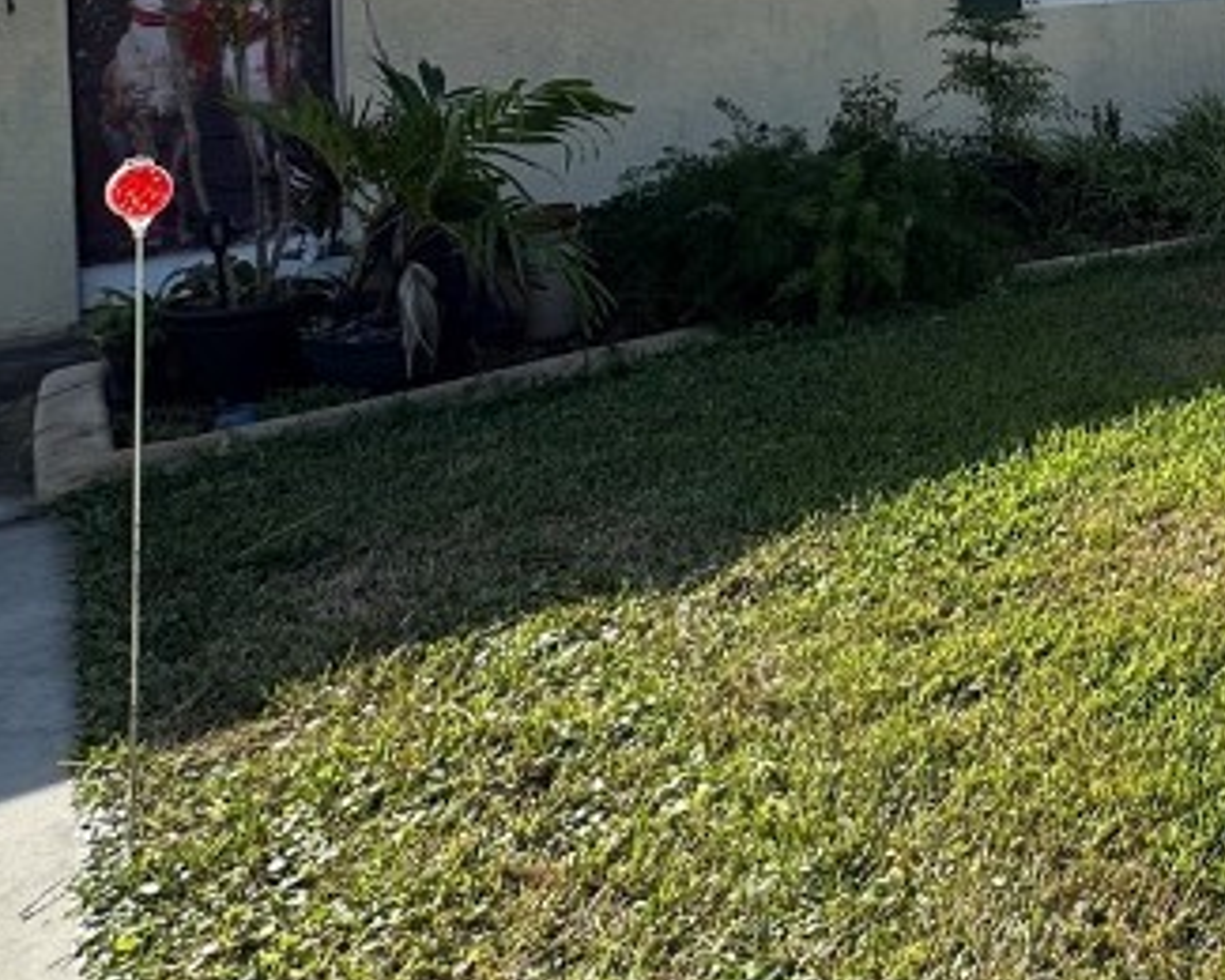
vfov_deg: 31.5
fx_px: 1559
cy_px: -57
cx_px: 1342
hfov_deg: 36.4
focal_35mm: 43
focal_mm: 2.22
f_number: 2.2
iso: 50
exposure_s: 1/779
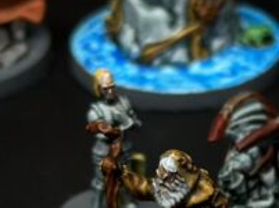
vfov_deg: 6.0
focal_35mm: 245
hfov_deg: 8.1
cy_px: 259
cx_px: 229
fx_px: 1971
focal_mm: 6.86
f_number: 1.78
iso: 64
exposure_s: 1/135
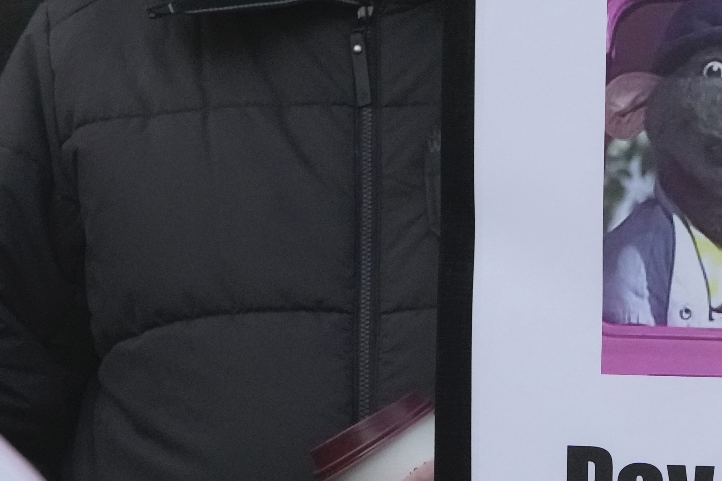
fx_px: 4071
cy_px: 160
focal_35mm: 203
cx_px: 897
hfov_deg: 10.0
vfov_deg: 6.8
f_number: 8
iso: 4000
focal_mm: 70
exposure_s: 1/320
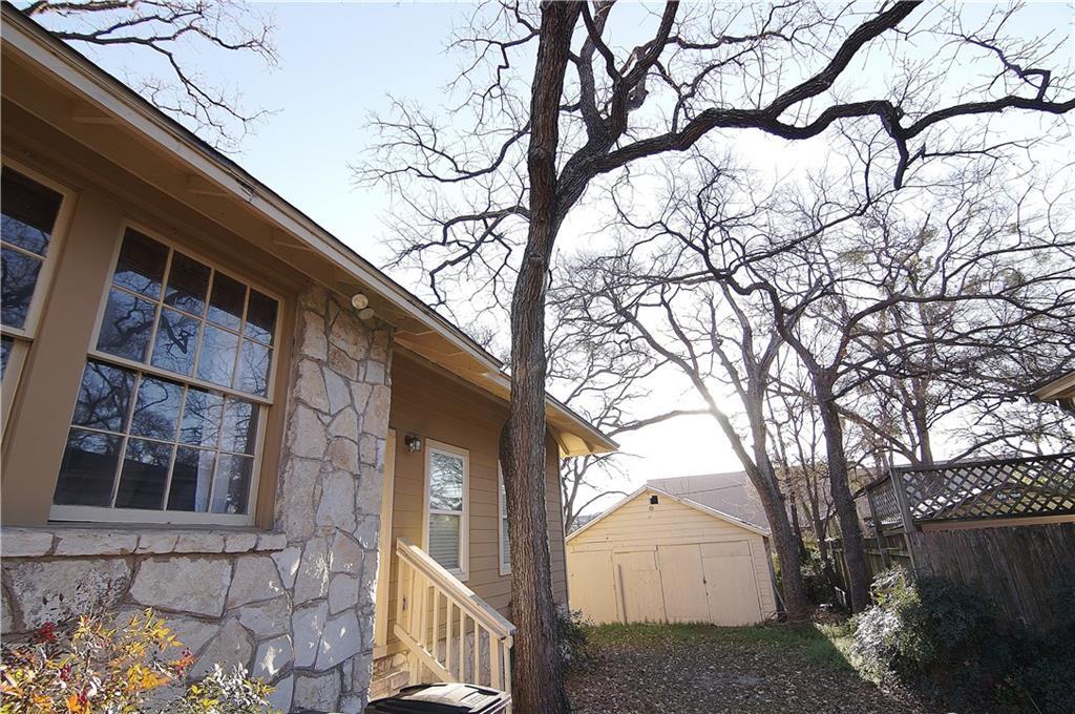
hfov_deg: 95.1
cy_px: 357
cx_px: 538
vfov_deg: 71.9
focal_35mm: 16
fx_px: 492
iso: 125
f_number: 5
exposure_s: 1/60
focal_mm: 11
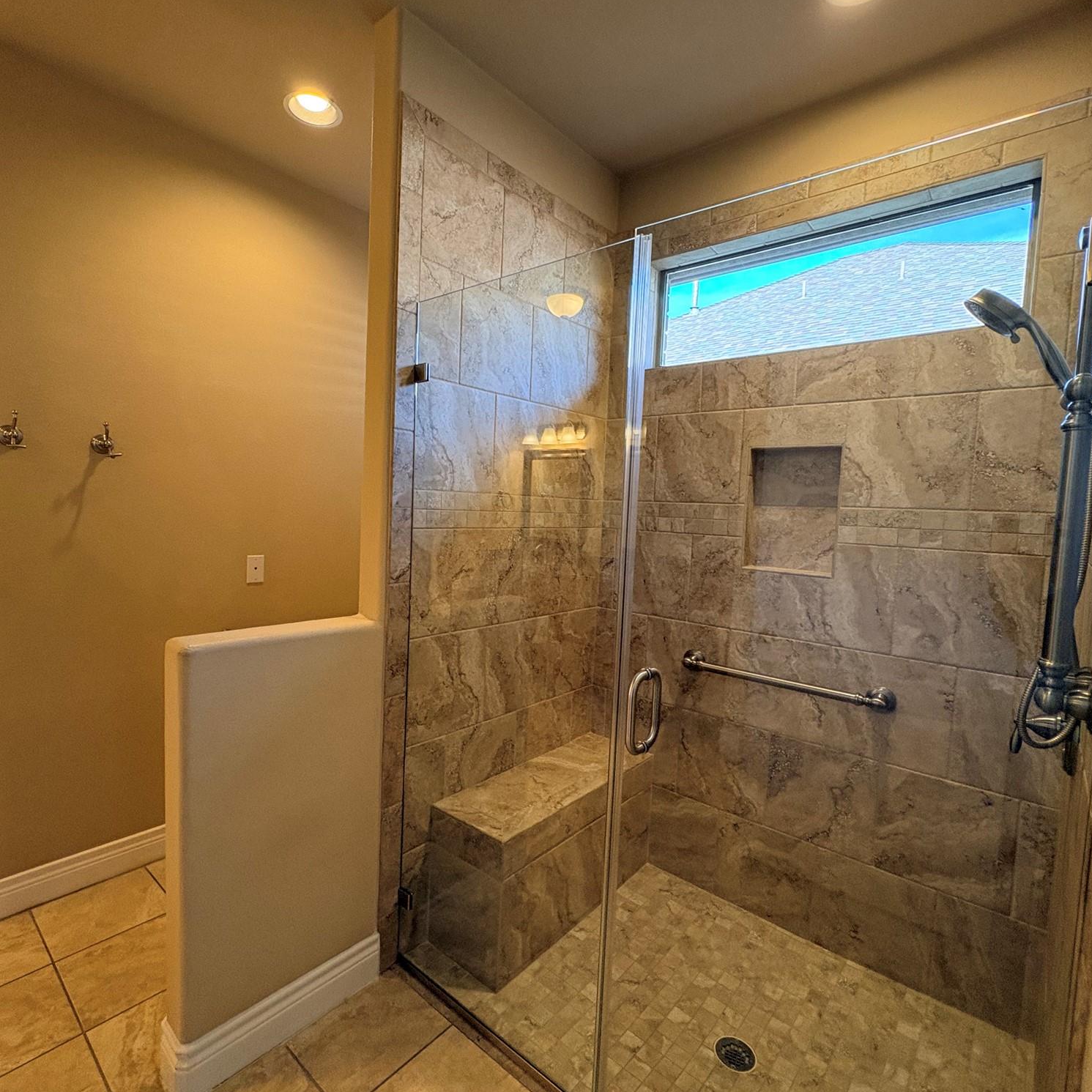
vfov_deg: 84.0
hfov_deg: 83.9
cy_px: 543
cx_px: 527
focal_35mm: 17
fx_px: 607
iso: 320
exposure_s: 1/120
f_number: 2.2
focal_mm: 2.22
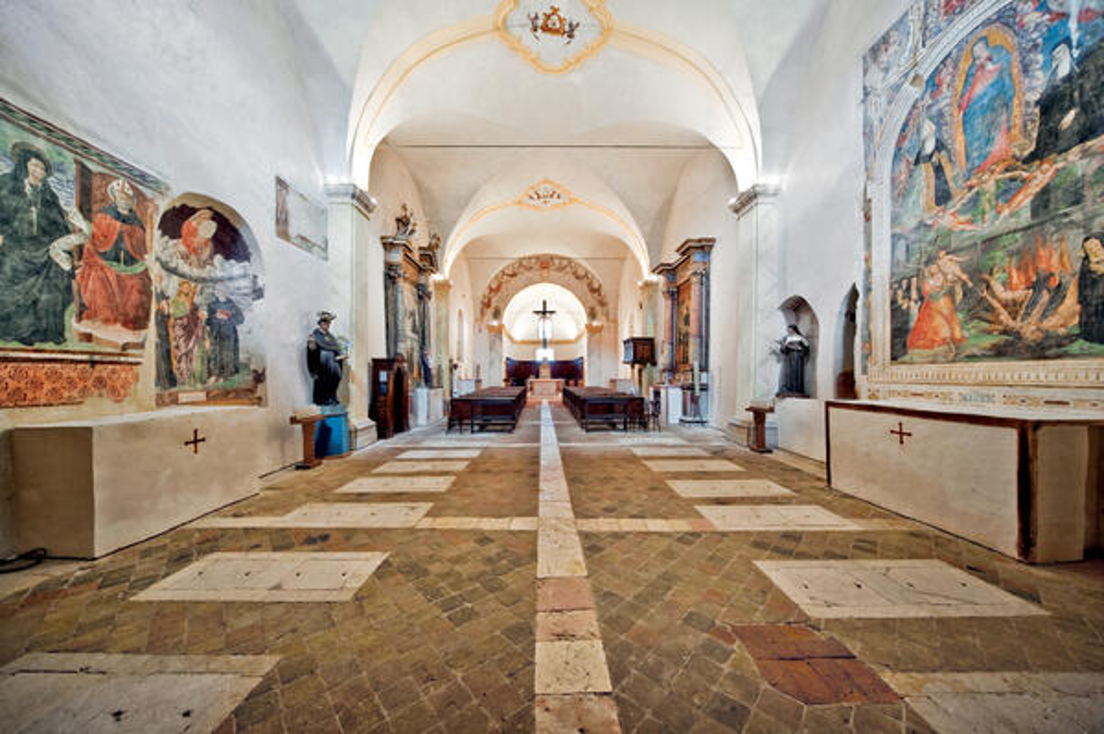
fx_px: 368
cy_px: 367
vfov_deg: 89.9
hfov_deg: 112.7
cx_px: 552
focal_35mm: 12
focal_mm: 12
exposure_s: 1/1.67
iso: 400
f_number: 11
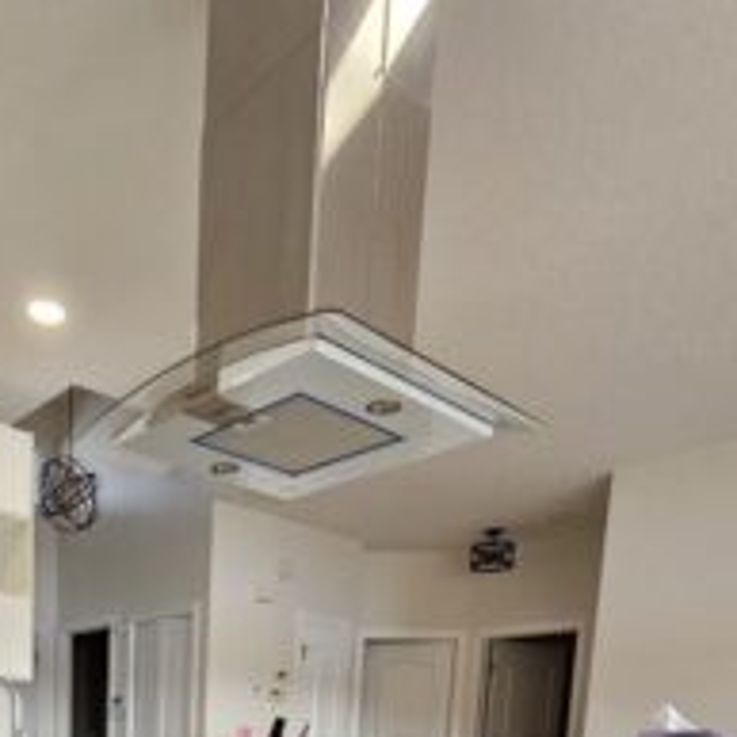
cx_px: 178
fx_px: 723
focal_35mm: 30
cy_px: 869
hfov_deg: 51.6
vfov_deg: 39.9
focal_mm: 2.2
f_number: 2.2
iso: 160
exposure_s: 1/100
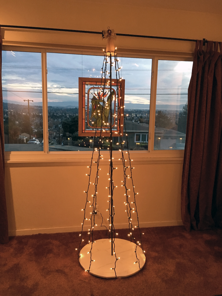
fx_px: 248
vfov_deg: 61.7
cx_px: 111
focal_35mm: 29
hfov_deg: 48.2
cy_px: 148
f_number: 2.2
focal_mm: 4.15
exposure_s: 1/30
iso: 160
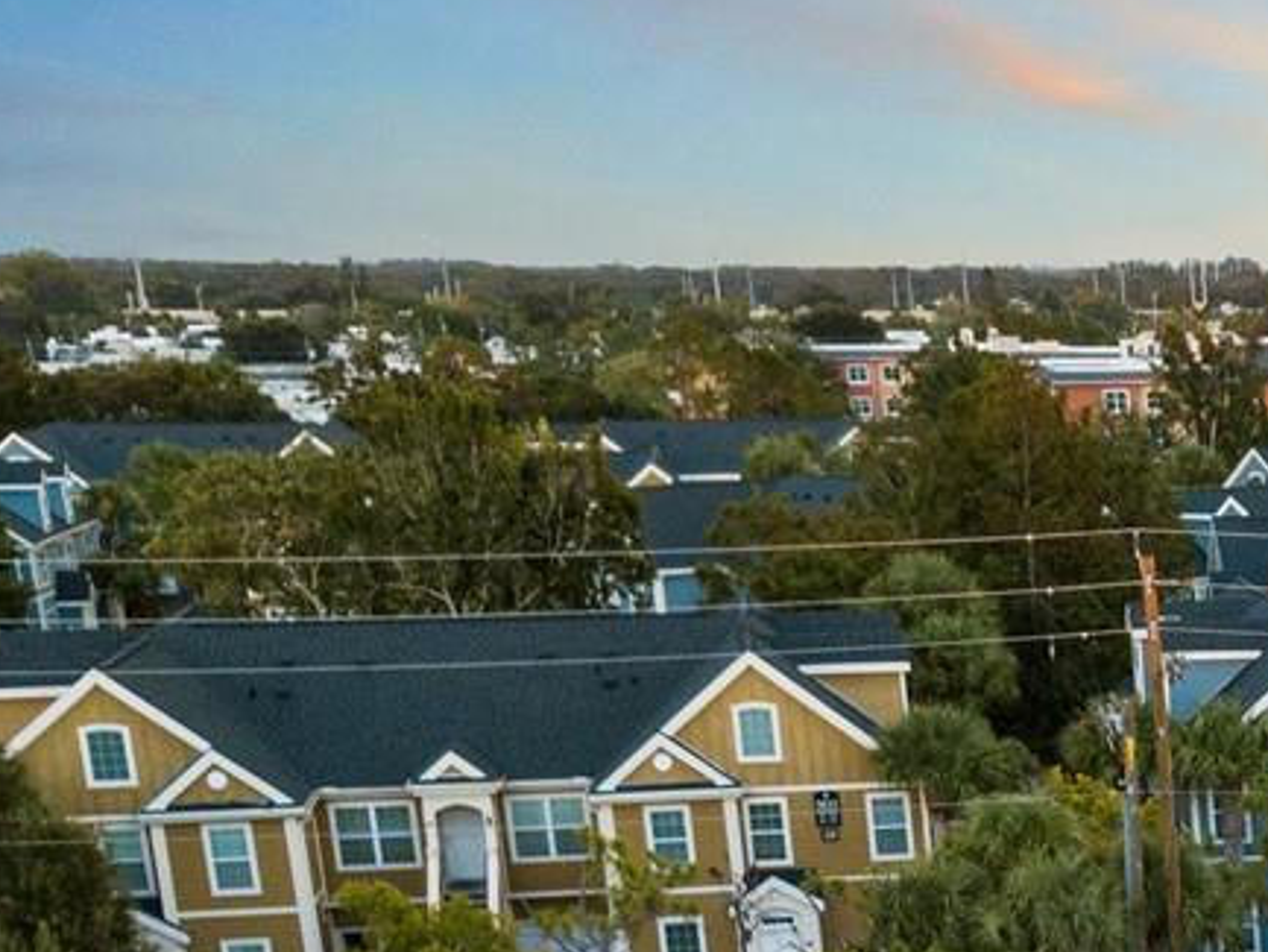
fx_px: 3517
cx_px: 2108
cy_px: 1405
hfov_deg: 17.5
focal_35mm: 96
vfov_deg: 14.4
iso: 100
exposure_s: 1/105
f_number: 2.2
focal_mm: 4.73
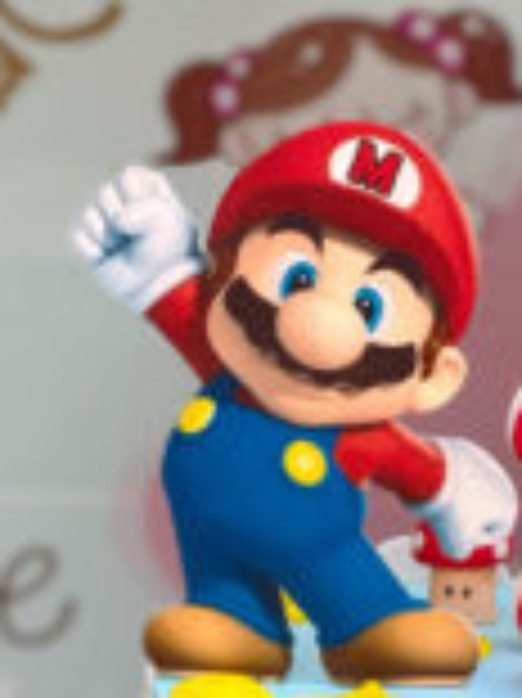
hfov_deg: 10.2
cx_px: 466
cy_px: 813
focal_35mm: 145
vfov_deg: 13.3
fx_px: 2919
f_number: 2
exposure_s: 1/163
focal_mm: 6
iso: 20
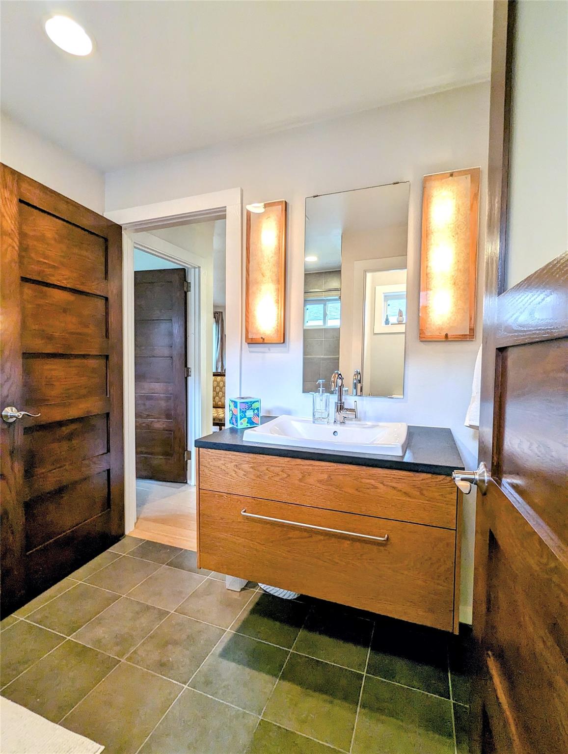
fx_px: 349
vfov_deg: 94.4
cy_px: 377
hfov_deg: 78.3
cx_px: 284
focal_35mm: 16
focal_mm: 2.35
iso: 115
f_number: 2.2
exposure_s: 1/30
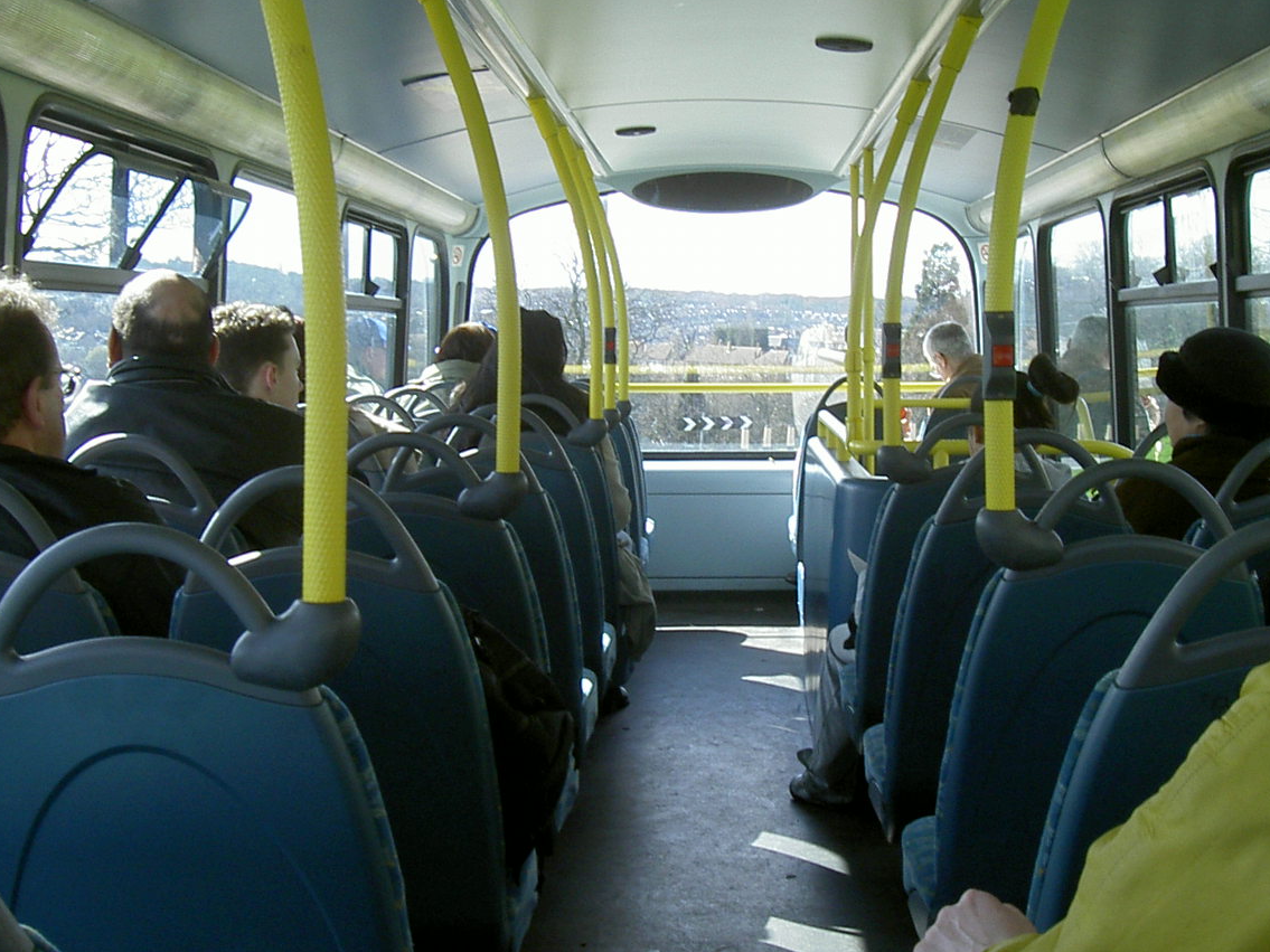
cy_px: 443
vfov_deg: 26.5
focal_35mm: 55
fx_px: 2018
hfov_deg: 34.9
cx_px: 685
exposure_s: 1/213
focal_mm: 8
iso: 100
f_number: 4.7
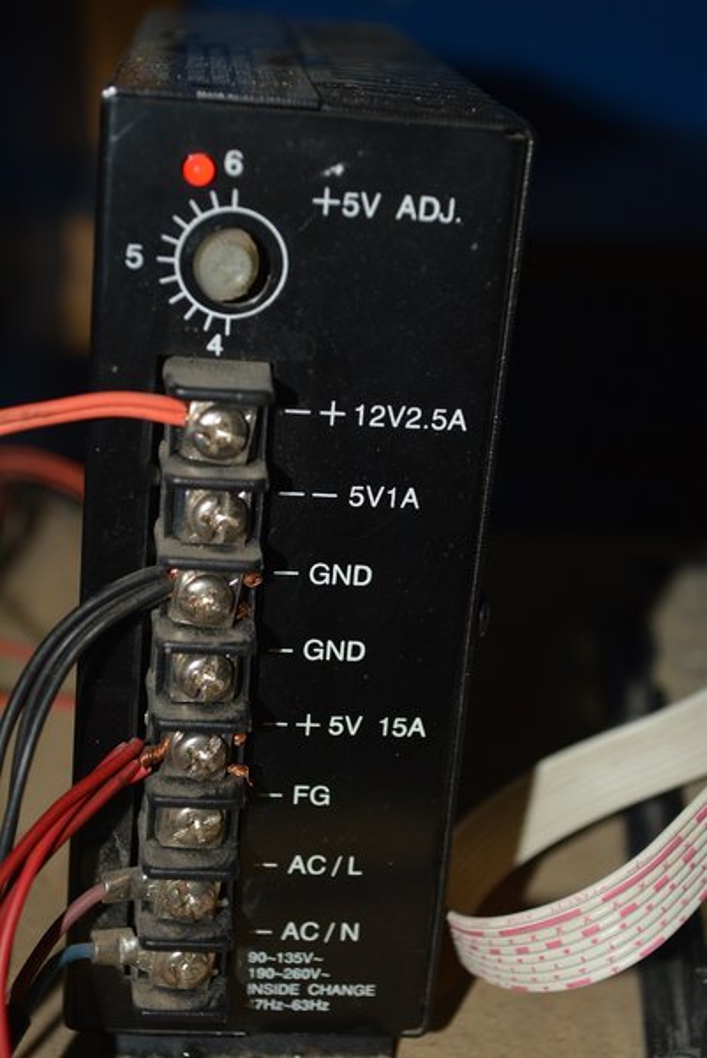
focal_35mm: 60
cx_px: 354
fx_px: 1764
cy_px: 529
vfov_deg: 33.4
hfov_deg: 22.7
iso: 450
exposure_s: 1/60
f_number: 5.3
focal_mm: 40
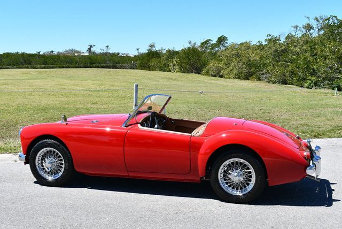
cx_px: 171
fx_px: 456
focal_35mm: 48
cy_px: 114
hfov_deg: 41.1
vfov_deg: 28.1
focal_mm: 24
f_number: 8
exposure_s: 1/250
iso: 110
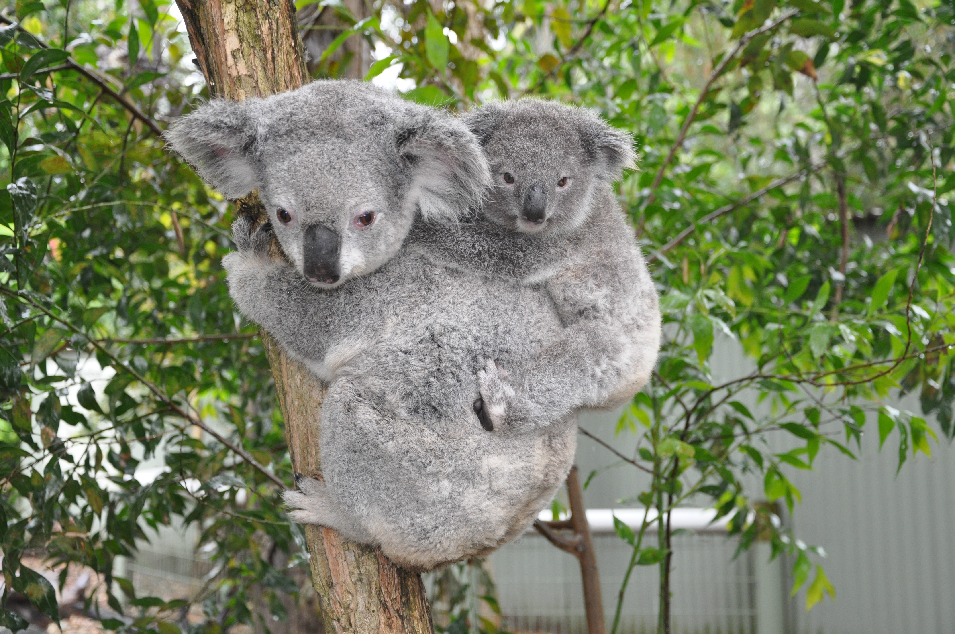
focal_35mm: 52
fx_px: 1391
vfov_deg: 25.7
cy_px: 317
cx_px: 478
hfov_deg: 37.9
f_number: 4.5
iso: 800
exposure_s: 1/60
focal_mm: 35
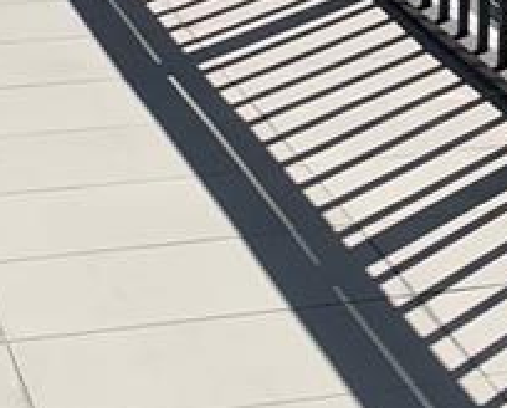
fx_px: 2240
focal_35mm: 149
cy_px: -391
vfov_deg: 9.7
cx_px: 549
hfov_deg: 12.7
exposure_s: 1/1845
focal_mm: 4.25
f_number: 1.8
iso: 25
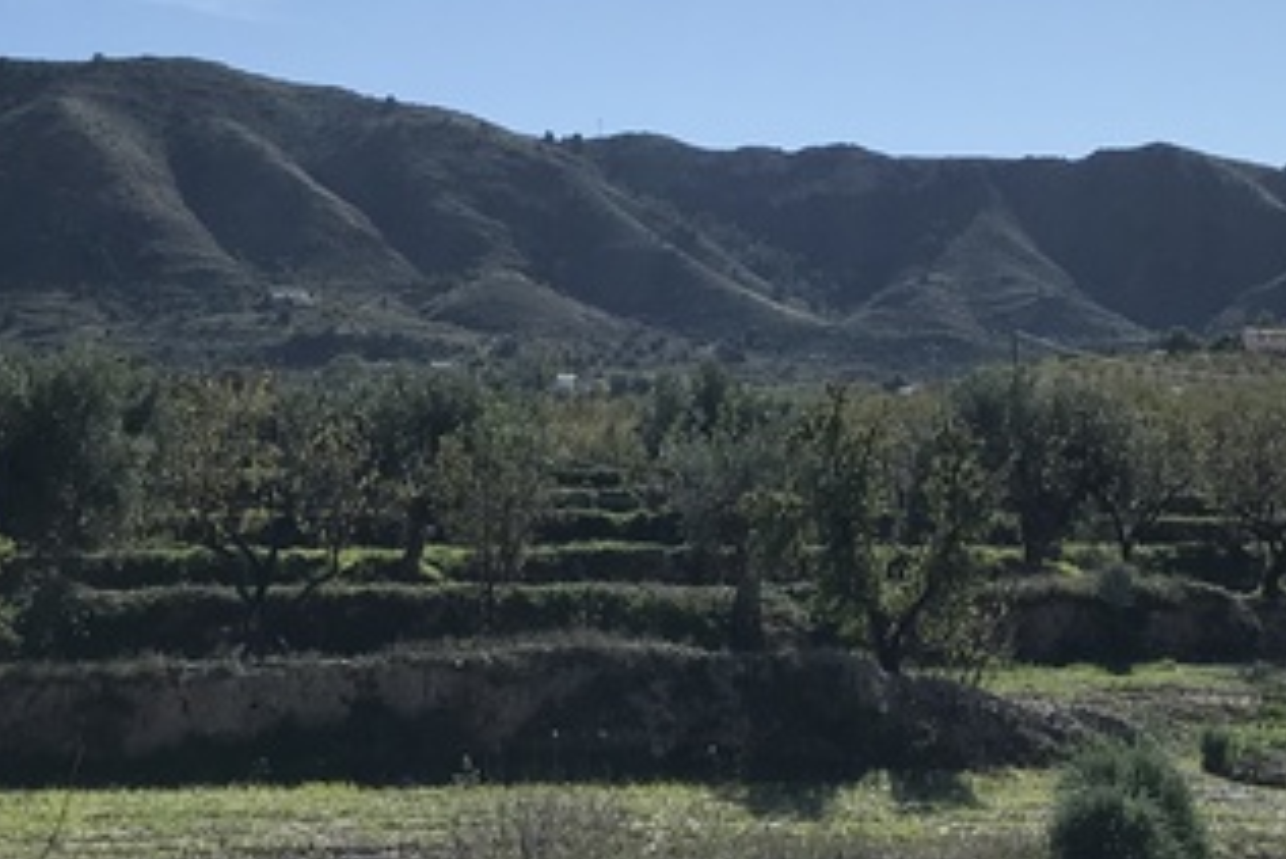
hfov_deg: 24.5
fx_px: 2966
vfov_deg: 16.5
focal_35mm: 83
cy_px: 450
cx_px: 680
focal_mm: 3.99
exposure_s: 1/4566
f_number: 1.8
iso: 20
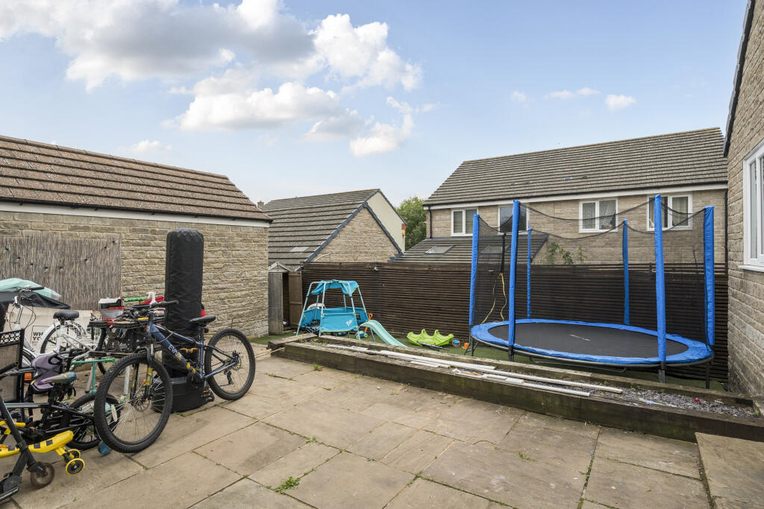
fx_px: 382
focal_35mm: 18
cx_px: 382
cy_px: 254
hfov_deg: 90.0
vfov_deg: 67.4
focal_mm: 12
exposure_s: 1/100
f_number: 8
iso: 400
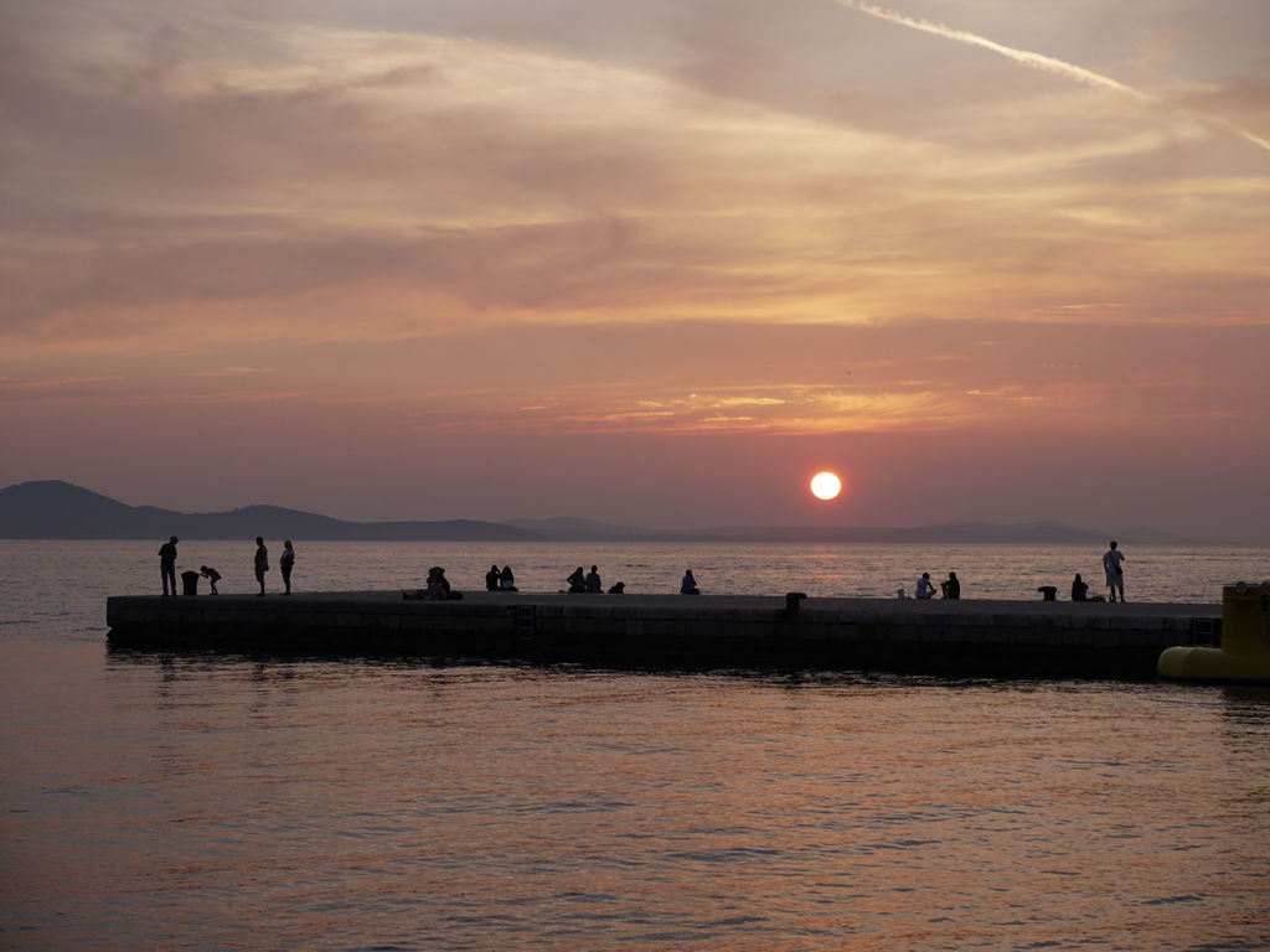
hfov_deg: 23.3
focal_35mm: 84
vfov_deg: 17.6
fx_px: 3082
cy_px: 476
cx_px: 635
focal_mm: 42
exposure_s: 1/125
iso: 160
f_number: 8
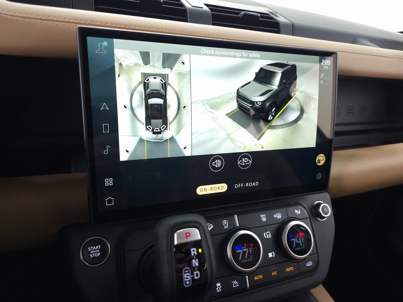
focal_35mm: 23
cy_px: 151
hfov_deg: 73.9
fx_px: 268
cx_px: 202
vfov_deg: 58.9
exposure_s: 1/60
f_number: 1.7
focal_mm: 6.3
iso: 320
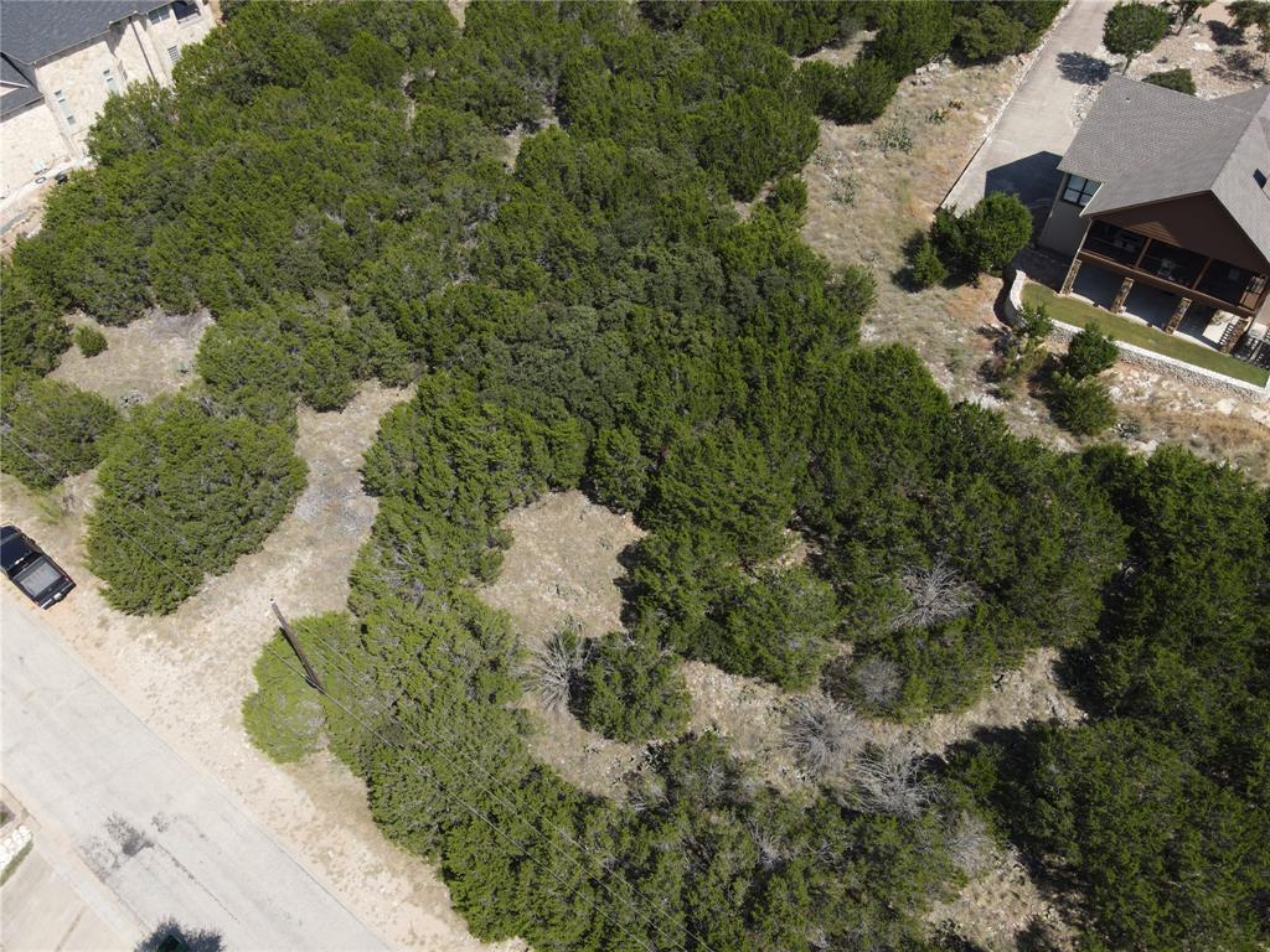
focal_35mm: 24
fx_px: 881
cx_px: 635
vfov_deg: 56.8
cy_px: 476
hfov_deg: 71.6
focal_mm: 4.5
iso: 100
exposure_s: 1/640
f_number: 2.8
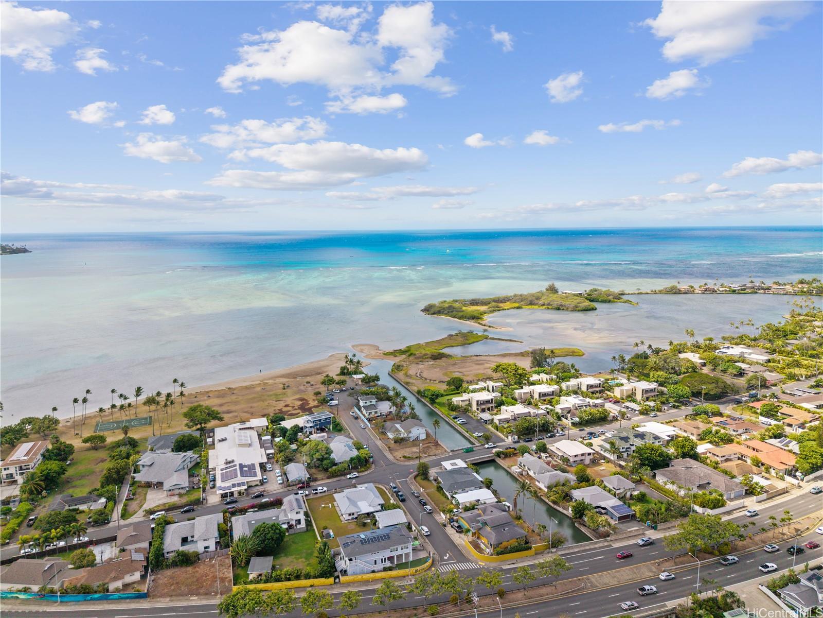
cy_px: 309
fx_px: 571
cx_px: 412
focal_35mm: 24
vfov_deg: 56.8
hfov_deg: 71.6
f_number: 1.8
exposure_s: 1/160
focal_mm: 8.67
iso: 150
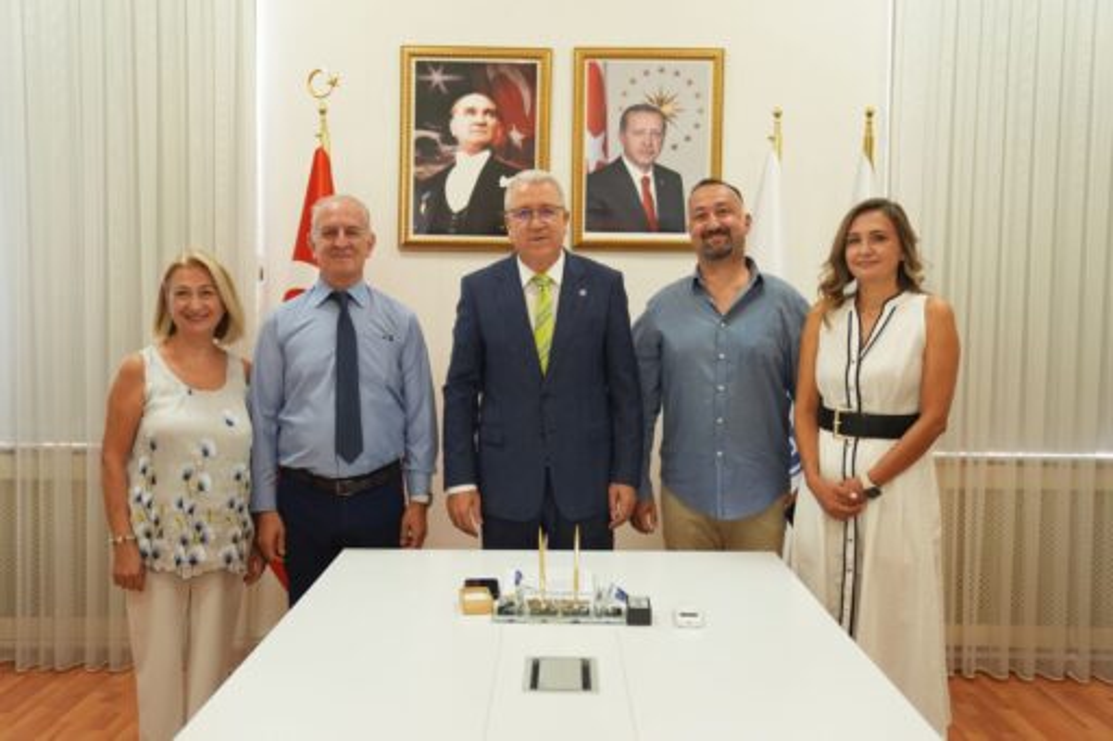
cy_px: 370
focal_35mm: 36
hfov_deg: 53.1
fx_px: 1113
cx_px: 556
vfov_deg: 36.8
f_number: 3.2
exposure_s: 1/125
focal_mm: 36
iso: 1600
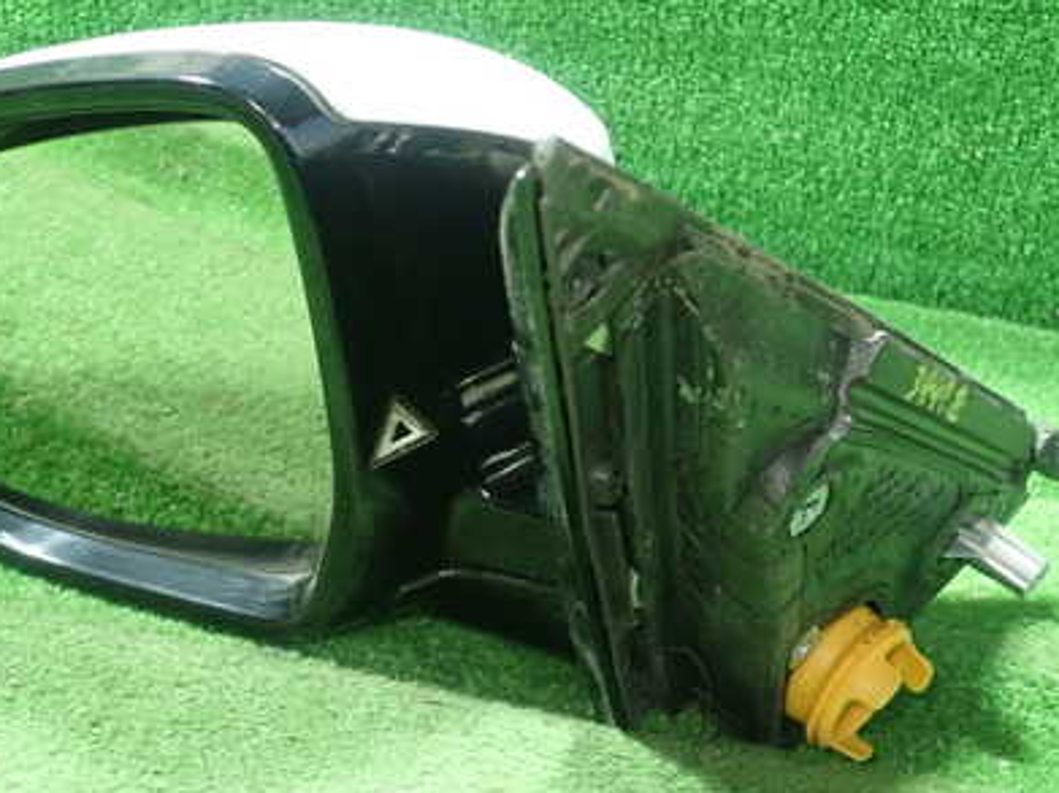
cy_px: 495
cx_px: 493
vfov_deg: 31.4
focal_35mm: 46
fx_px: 1407
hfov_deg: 41.2
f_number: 2.3
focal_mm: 5.5
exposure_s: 1/60
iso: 800
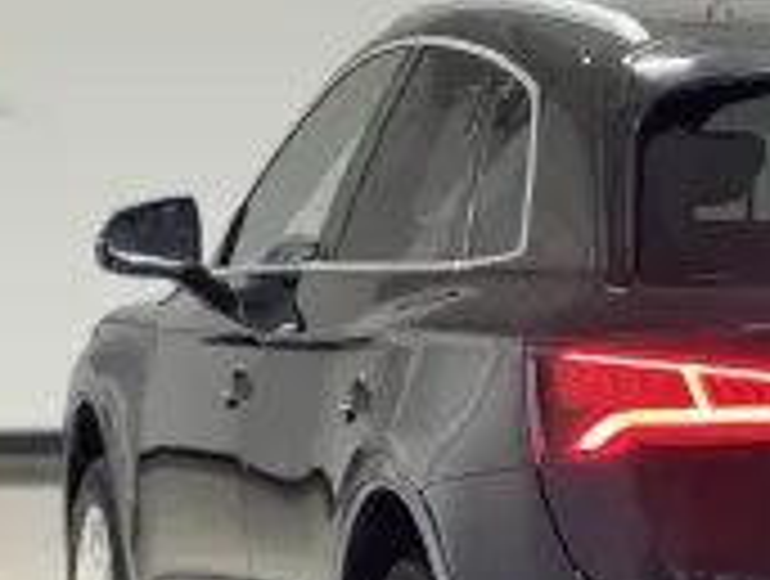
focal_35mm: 252
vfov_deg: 5.9
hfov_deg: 7.8
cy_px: 423
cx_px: 806
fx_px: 5617
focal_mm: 15.66
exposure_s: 1/33
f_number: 2.8
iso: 640
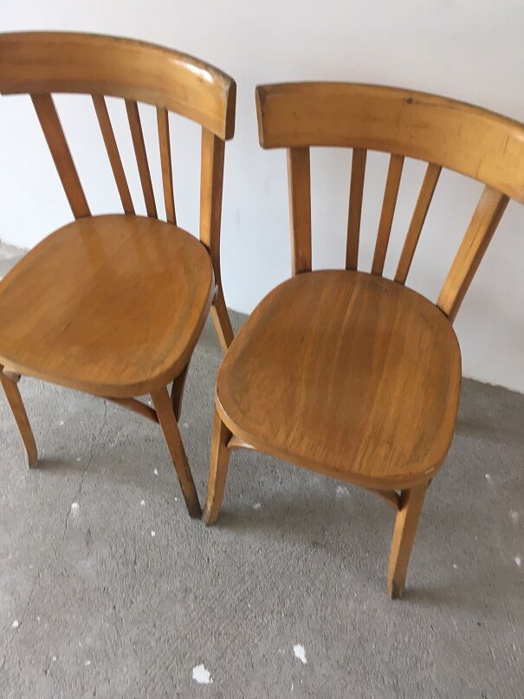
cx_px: 262
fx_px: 585
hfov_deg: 48.2
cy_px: 350
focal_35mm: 29
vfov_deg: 61.7
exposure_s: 1/33
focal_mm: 4.15
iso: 32
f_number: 2.2
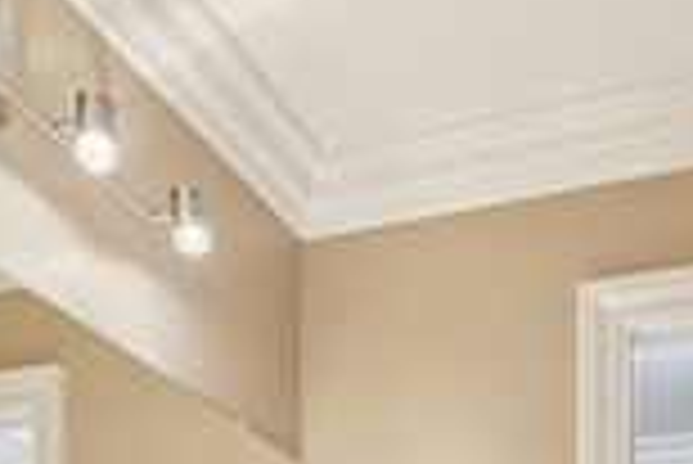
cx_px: 526
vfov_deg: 18.9
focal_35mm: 54
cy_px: 851
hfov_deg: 35.9
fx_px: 1040
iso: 400
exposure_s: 1/10
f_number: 8
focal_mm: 13
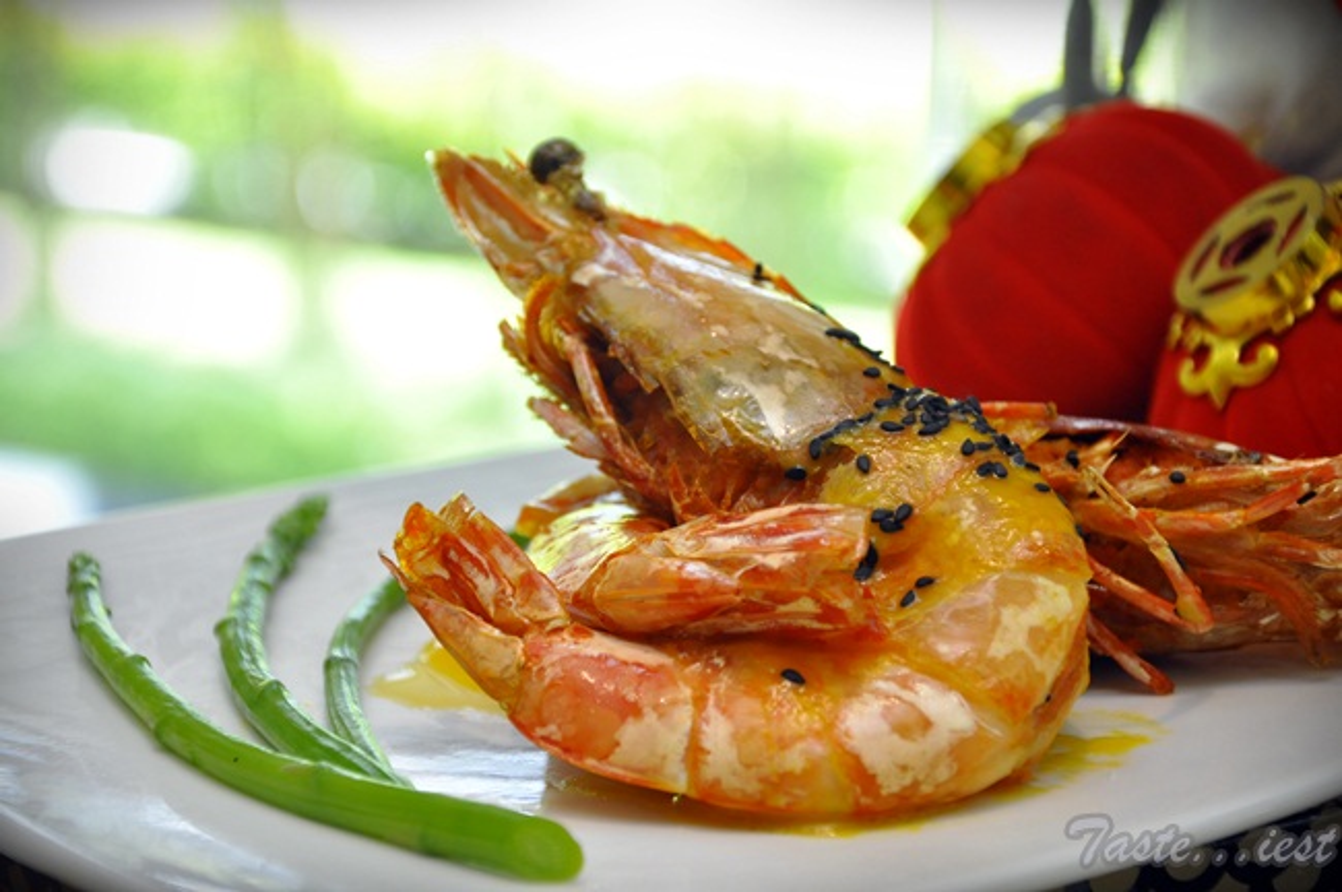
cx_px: 671
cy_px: 446
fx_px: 4189
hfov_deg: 18.2
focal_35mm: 112
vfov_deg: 12.2
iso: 800
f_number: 5.3
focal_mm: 75
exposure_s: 1/80
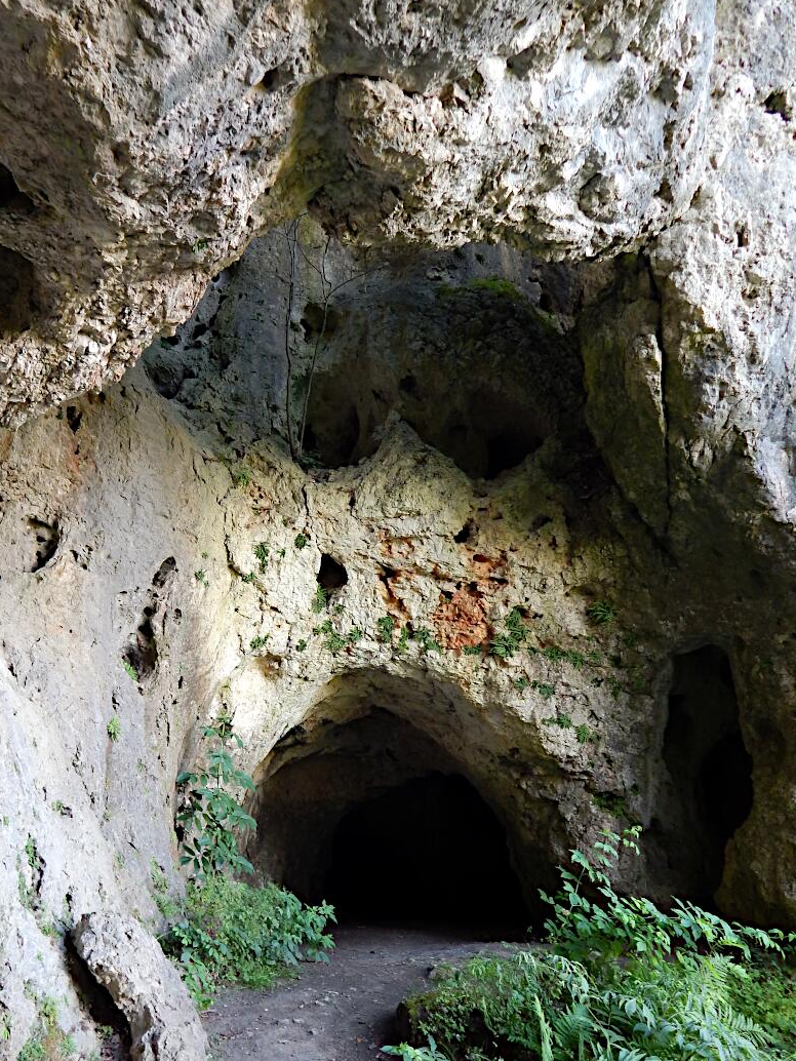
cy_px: 607
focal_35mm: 29
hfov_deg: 48.1
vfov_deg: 61.4
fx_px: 889
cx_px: 344
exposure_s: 1/30
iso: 160
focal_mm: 4.5
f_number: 3.1
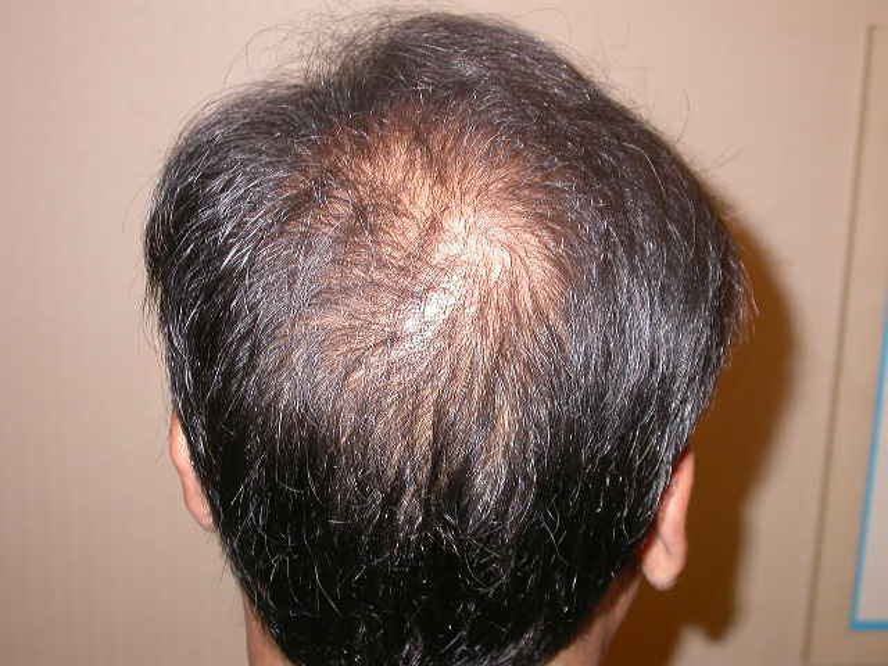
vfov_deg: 26.1
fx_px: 1437
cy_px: 333
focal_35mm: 56
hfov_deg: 34.3
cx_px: 444
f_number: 3
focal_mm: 11.6
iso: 100
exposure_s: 1/60.3
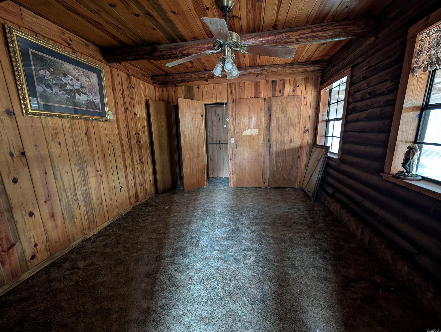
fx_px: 153
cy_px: 166
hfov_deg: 110.5
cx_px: 220
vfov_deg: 94.6
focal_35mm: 12
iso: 300
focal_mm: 2.02
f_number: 1.7
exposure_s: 1/23.8
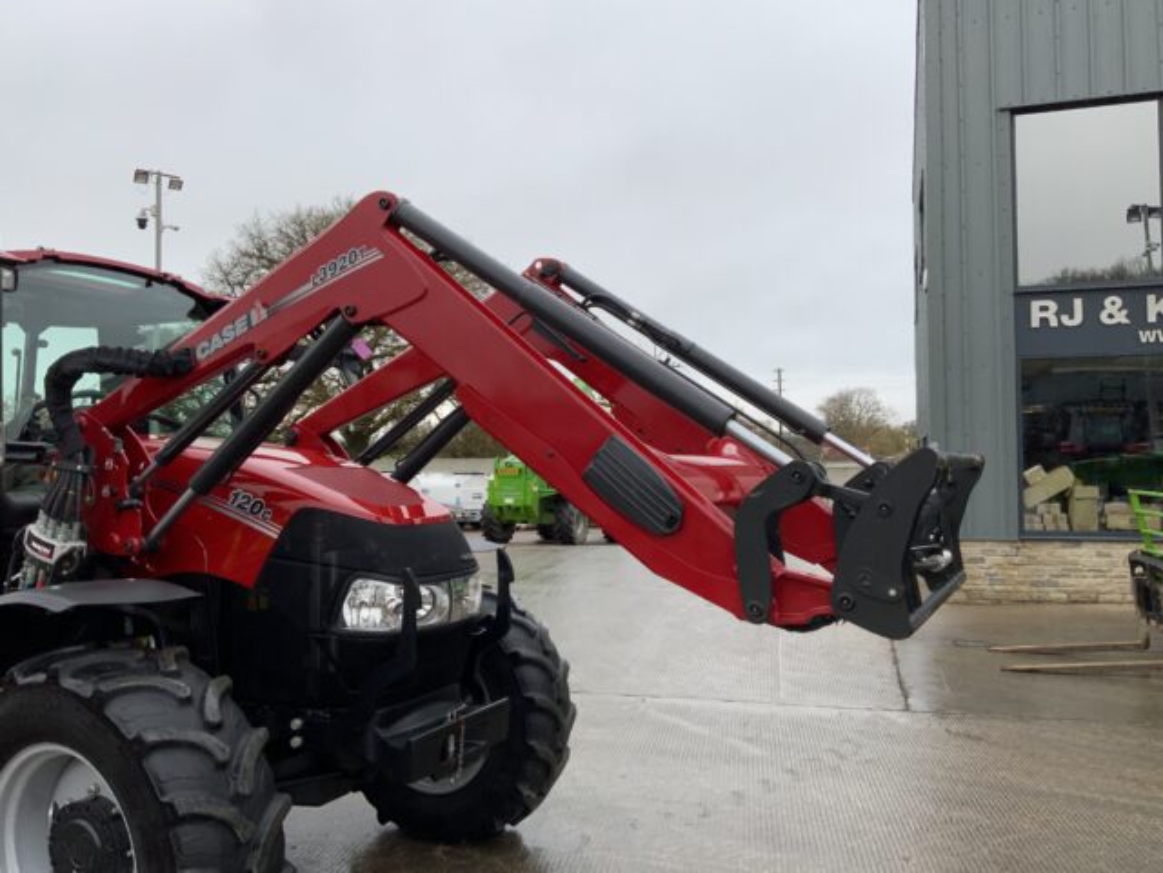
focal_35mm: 29
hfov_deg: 61.7
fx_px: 974
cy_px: 436
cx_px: 582
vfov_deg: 48.2
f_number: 1.8
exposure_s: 1/122
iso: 25
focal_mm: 3
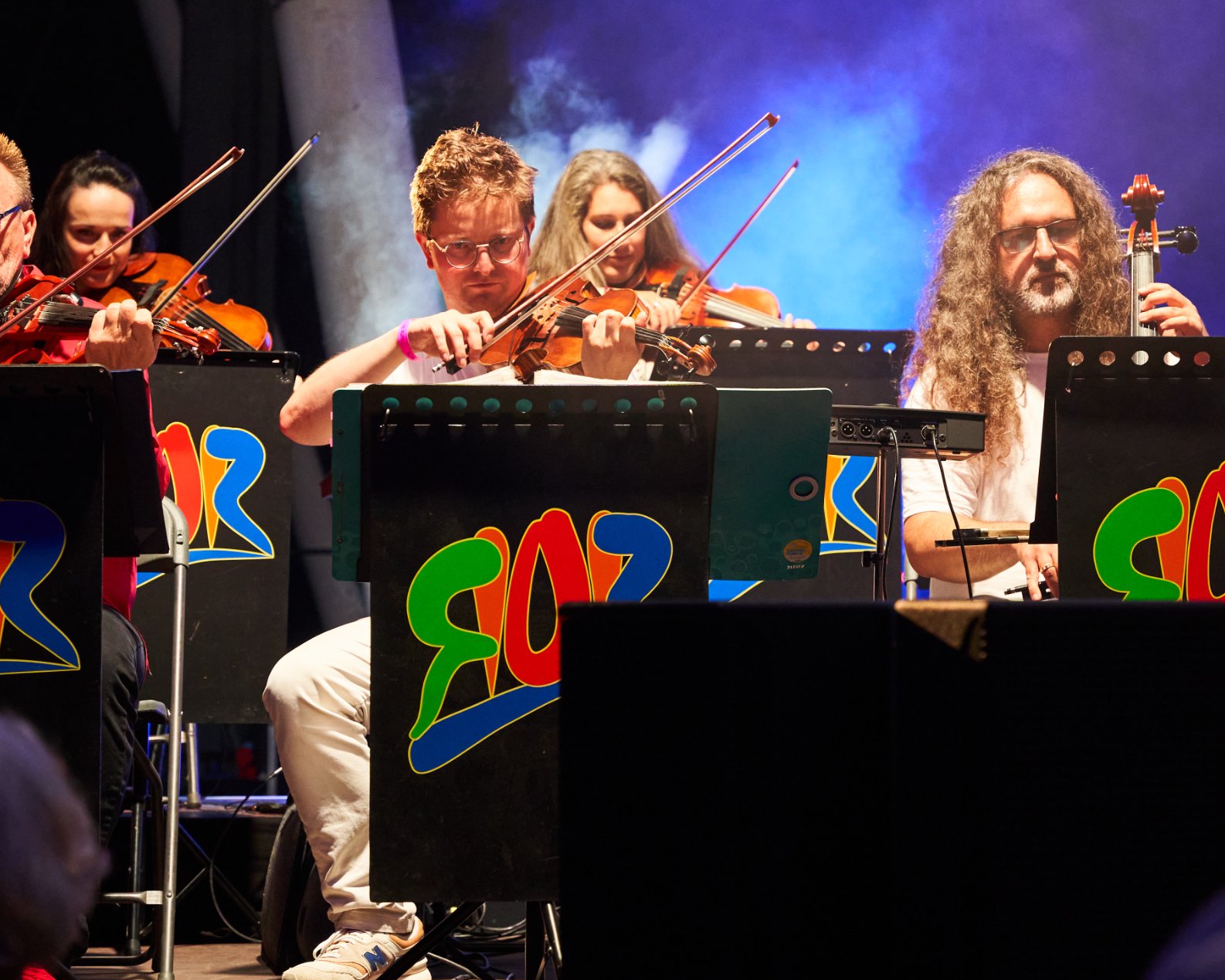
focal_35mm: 106
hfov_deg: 18.1
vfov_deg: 14.5
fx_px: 3843
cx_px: 754
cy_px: 400
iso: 2000
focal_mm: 70
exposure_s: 1/250
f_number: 4
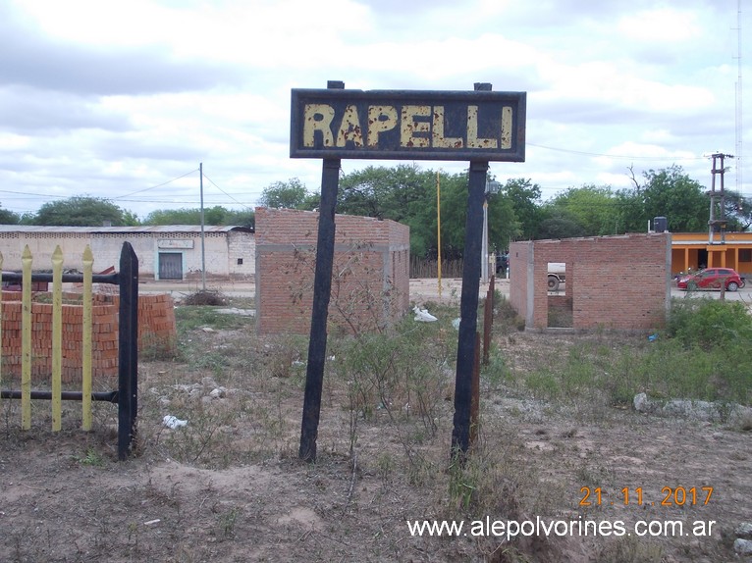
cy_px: 282
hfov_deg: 43.9
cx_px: 376
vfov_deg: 33.6
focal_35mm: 43
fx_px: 934
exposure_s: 1/160
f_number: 6.5
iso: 80
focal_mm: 6.1
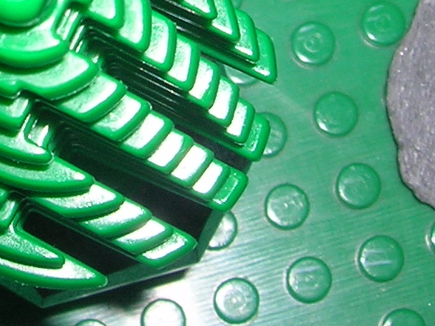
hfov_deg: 14.0
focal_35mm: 138
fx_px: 1733
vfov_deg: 10.4
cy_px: -156
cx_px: -38
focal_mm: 5.7
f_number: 4.9
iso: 50
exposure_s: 1/60.1
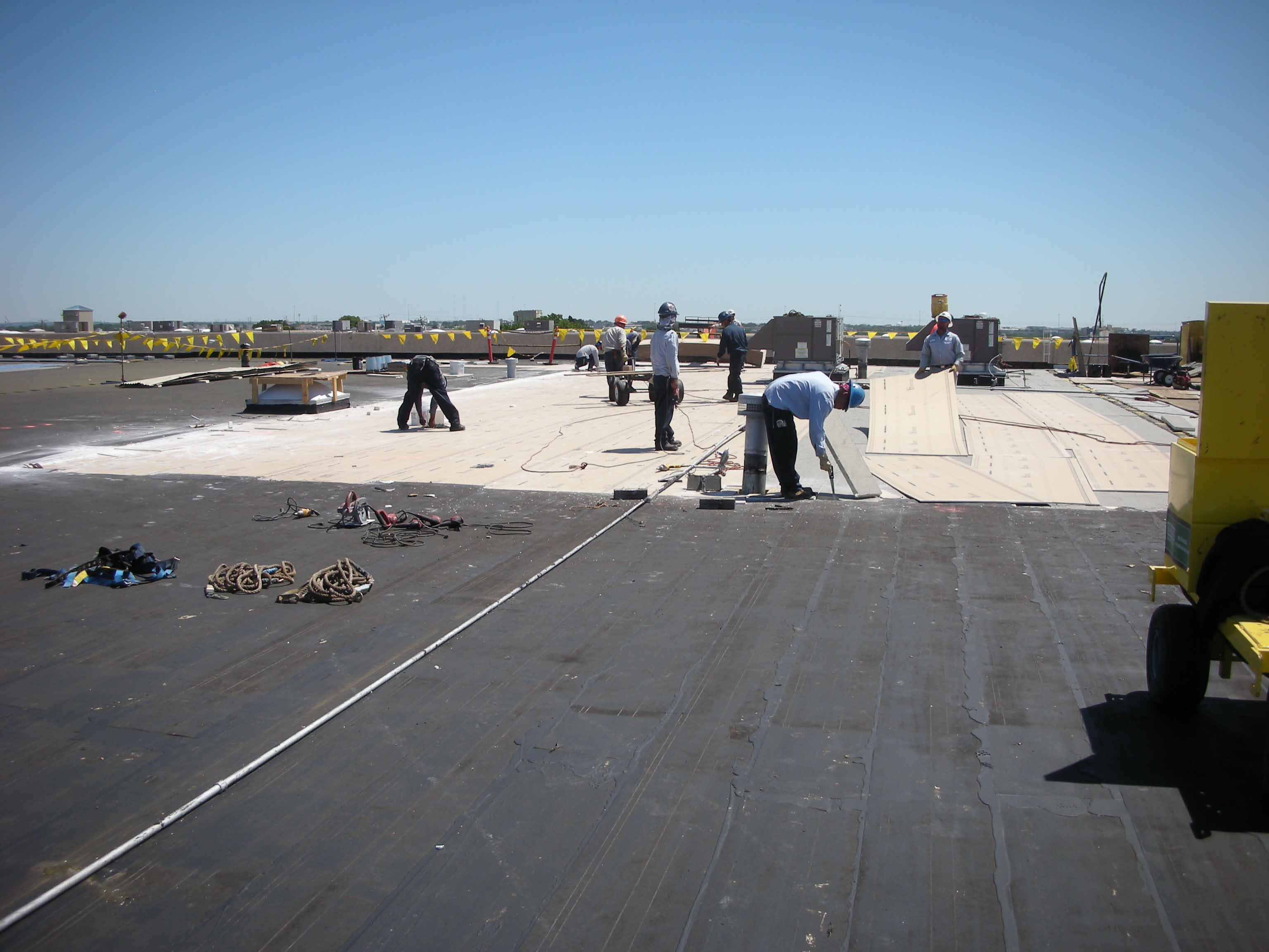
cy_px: 476
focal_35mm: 35
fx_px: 1283
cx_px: 634
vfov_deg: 40.7
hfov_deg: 52.6
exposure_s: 1/133
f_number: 7.9
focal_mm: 5.8
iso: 50
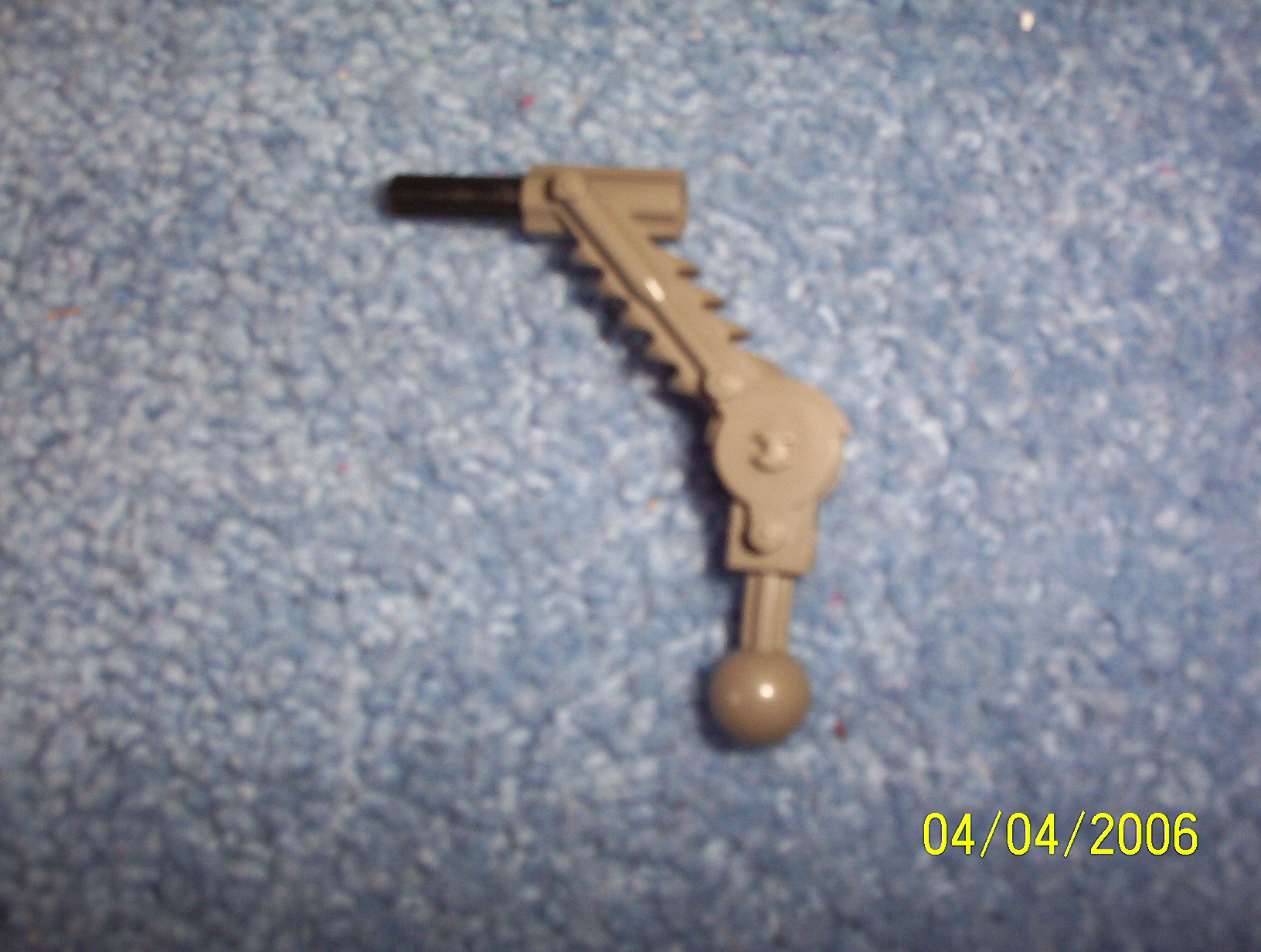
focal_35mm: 39
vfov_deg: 37.0
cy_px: 476
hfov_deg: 47.8
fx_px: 1424
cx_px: 630
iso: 140
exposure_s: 1/30
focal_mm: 6
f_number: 4.5
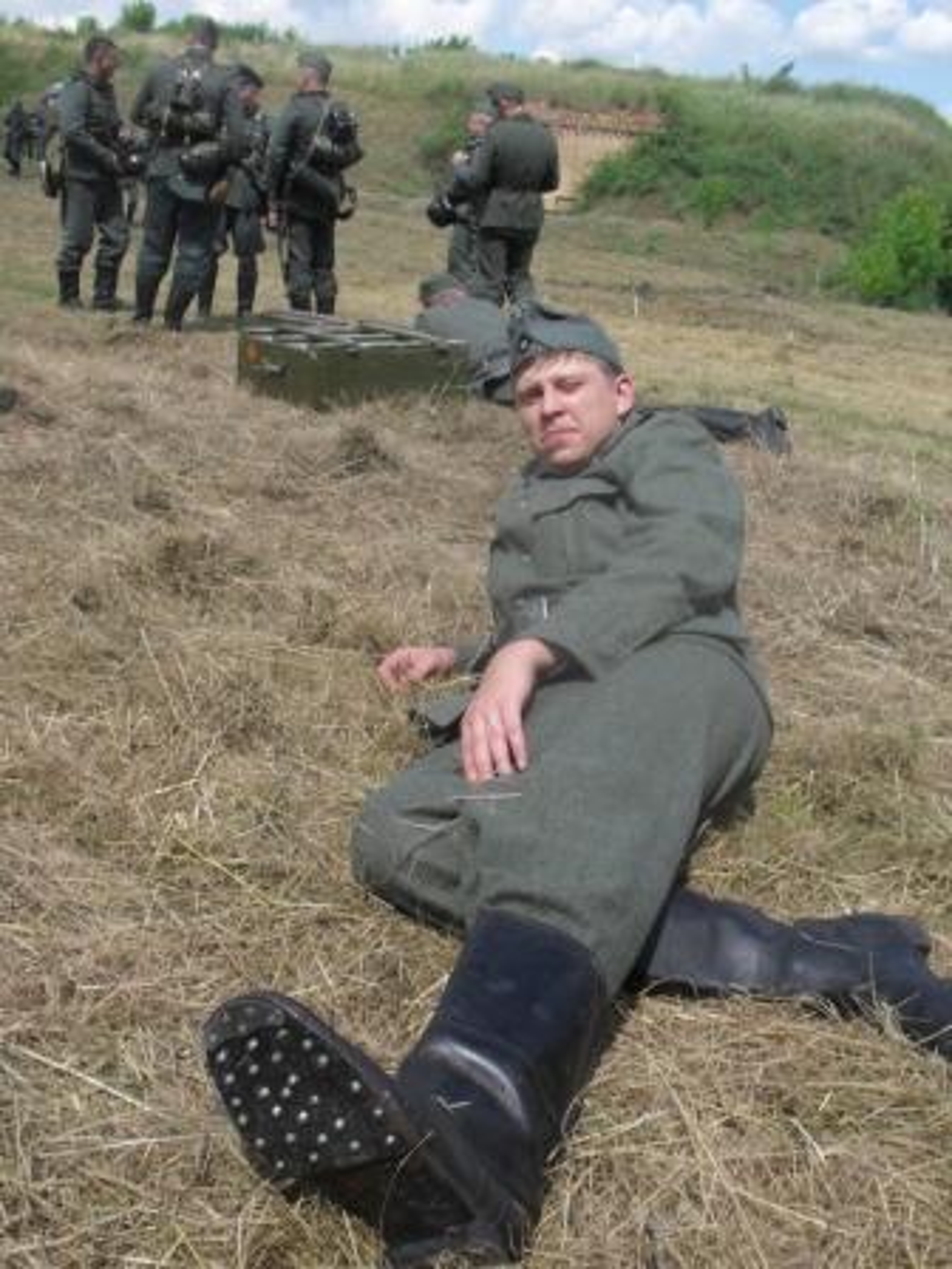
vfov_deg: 49.0
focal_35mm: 38
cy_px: 634
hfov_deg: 37.7
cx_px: 476
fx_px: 1393
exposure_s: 1/180
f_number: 8.3
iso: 80
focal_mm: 6.3
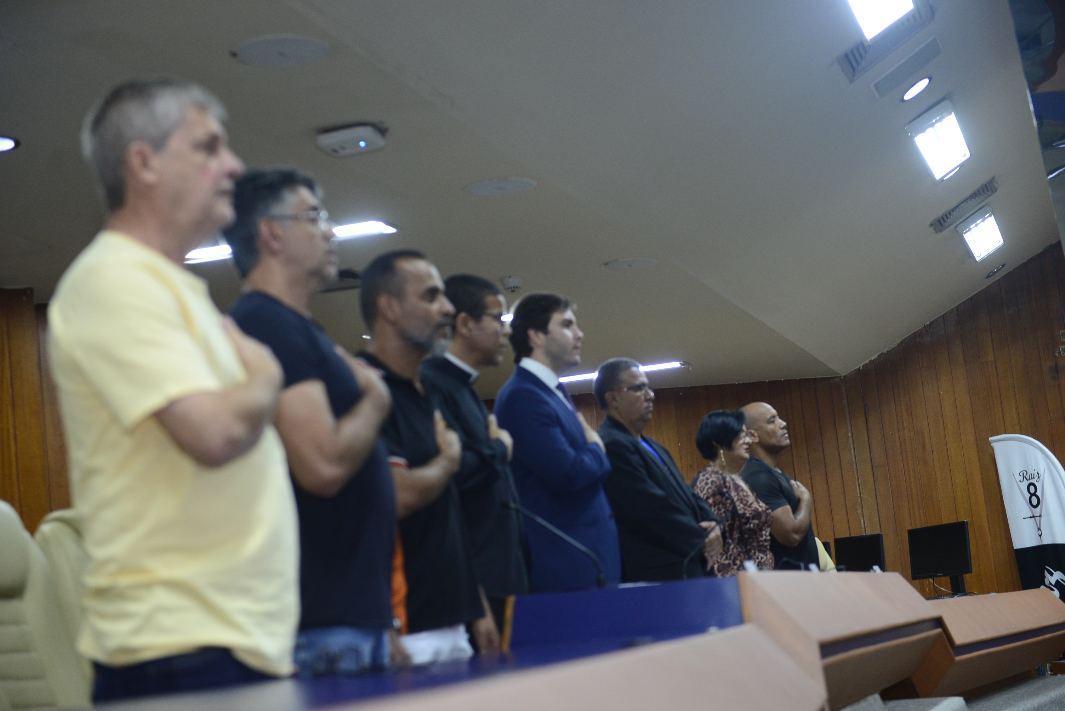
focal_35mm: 62
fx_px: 1835
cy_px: 356
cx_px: 532
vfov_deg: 21.9
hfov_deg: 32.4
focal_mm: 62
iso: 2000
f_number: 4.5
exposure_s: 1/125
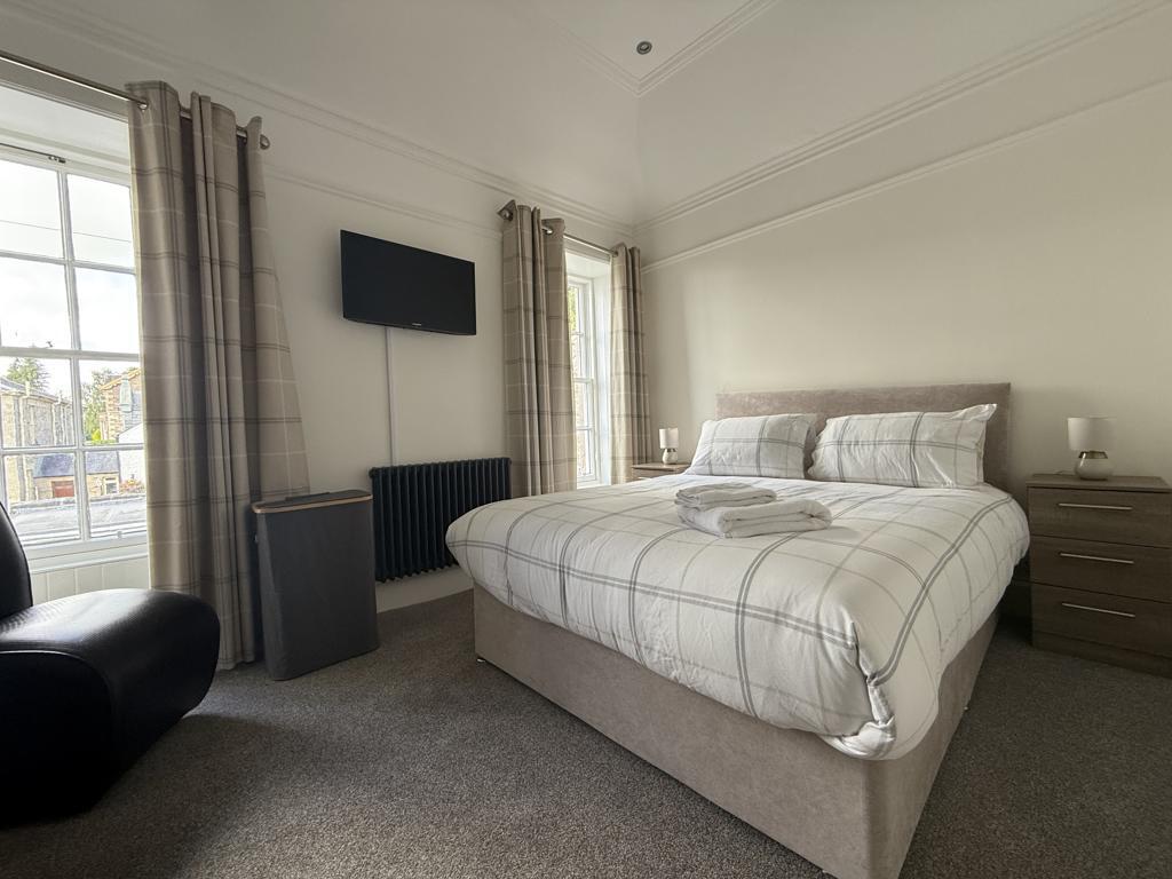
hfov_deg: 102.1
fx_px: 474
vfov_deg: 85.7
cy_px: 440
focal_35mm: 14
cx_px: 586
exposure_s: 1/99
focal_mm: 2.22
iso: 125
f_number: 2.2
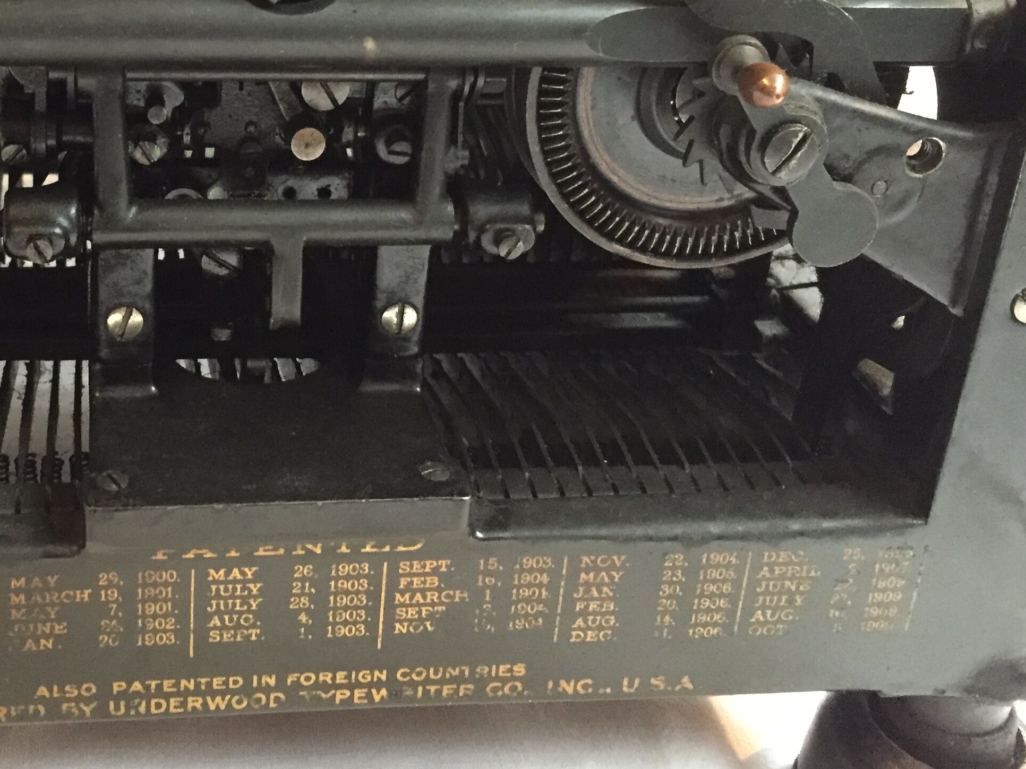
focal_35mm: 49
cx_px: 256
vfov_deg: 29.2
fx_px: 1452
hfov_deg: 37.9
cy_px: 183
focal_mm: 4.15
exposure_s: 1/17
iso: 400
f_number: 2.2
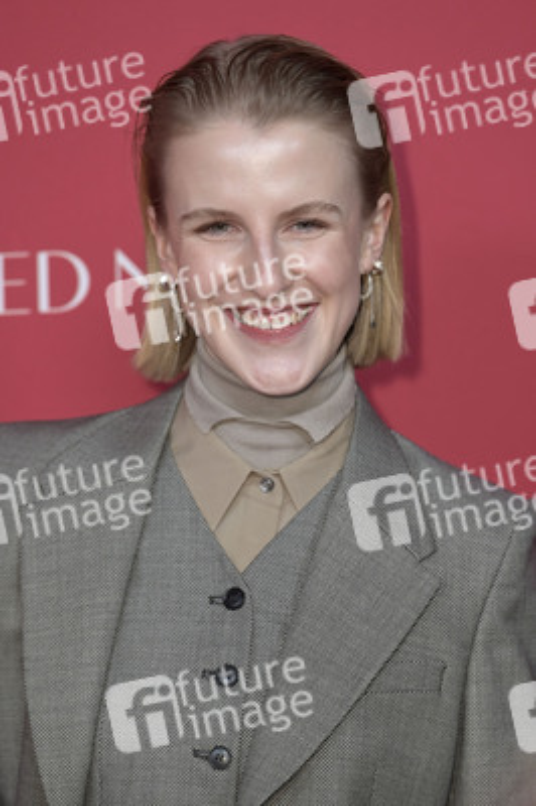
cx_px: 268
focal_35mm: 195
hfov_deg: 7.0
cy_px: 403
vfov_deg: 10.6
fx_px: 4362
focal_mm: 195
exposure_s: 1/400
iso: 1600
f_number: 5
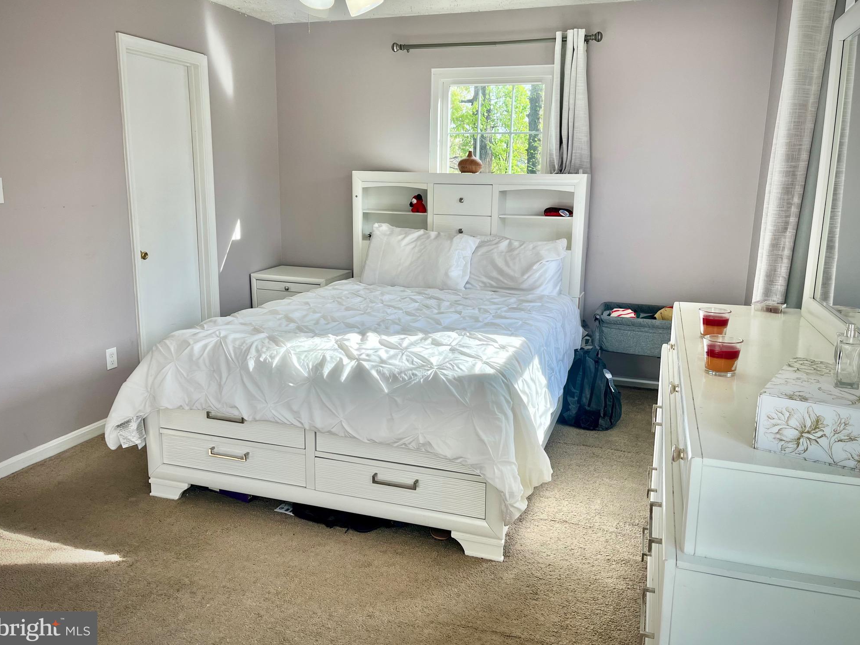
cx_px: 435
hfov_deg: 65.3
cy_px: 312
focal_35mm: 27
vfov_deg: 51.3
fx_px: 671
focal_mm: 5.1
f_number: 1.6
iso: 40
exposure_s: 1/282
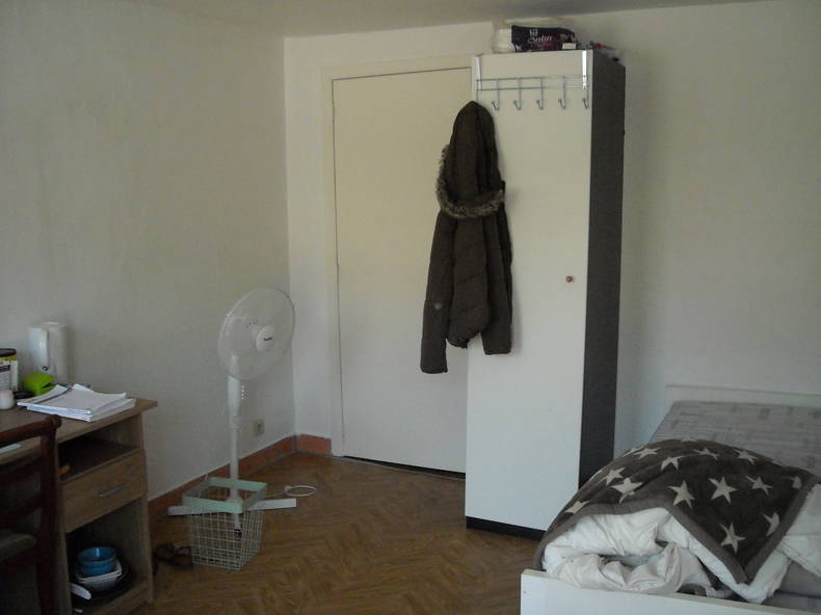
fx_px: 830
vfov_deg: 40.7
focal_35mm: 35
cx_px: 410
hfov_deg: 52.6
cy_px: 308
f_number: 2.8
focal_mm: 5.7
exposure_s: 1/250
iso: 417
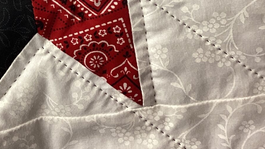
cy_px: -78
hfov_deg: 22.0
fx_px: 675
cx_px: 59
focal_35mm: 96
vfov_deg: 12.0
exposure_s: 1/50
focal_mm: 3.3
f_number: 2.4
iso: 125
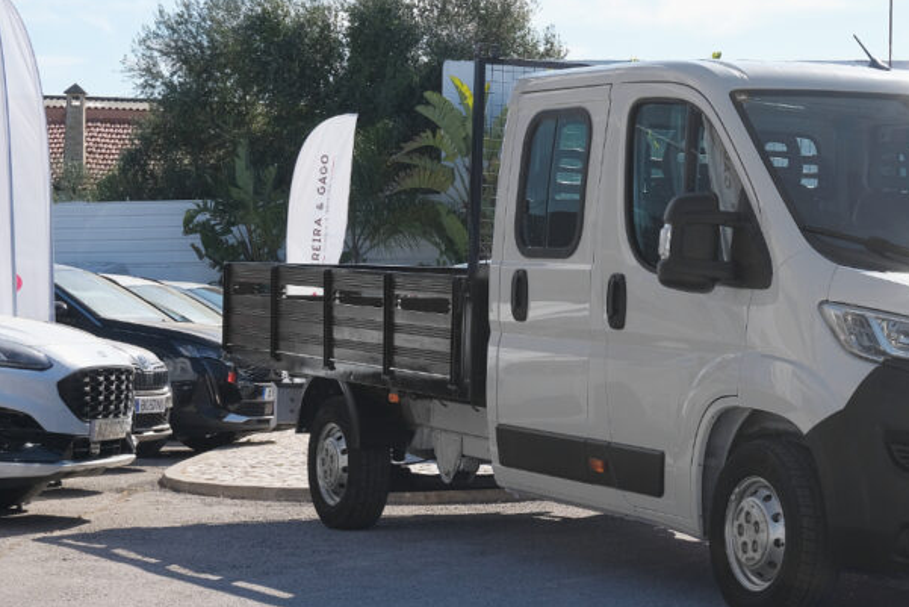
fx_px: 2323
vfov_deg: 14.9
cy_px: 329
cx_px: 773
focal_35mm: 92
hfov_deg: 21.8
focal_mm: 36.3
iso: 160
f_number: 9
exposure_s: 1/250
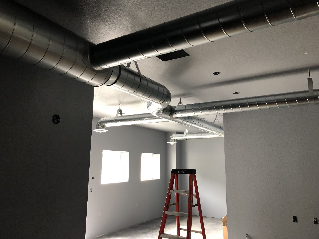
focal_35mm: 28
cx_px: 160
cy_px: 120
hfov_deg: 63.4
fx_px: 258
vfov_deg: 49.7
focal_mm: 3.99
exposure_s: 1/15
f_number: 1.8
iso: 64
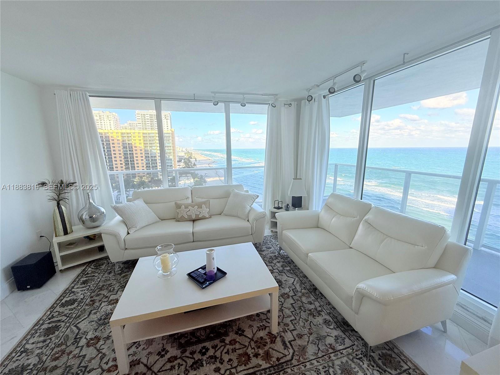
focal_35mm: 14
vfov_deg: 85.7
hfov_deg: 102.1
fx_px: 202
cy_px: 188
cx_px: 250
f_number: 2.2
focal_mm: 2.22
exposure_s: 1/276
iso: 64
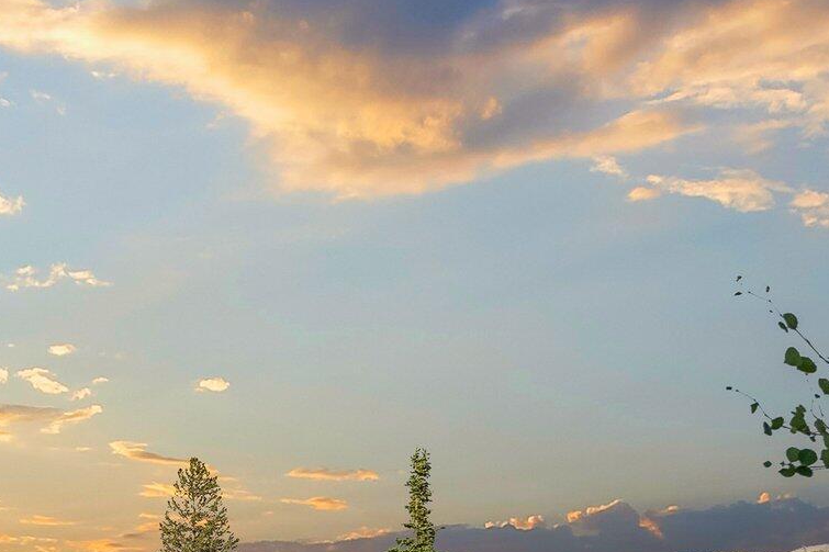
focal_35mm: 95
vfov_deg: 13.9
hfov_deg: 21.0
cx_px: 98
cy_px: 675
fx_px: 2187
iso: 500
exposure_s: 1/320
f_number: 8
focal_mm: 35
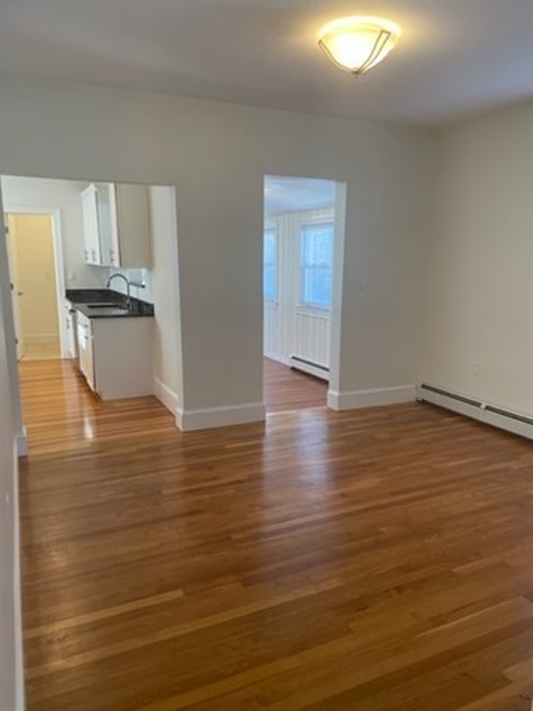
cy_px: 356
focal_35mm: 26
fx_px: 534
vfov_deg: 67.3
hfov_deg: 53.1
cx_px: 266
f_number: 1.6
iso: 80
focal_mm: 4.2
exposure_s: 1/120
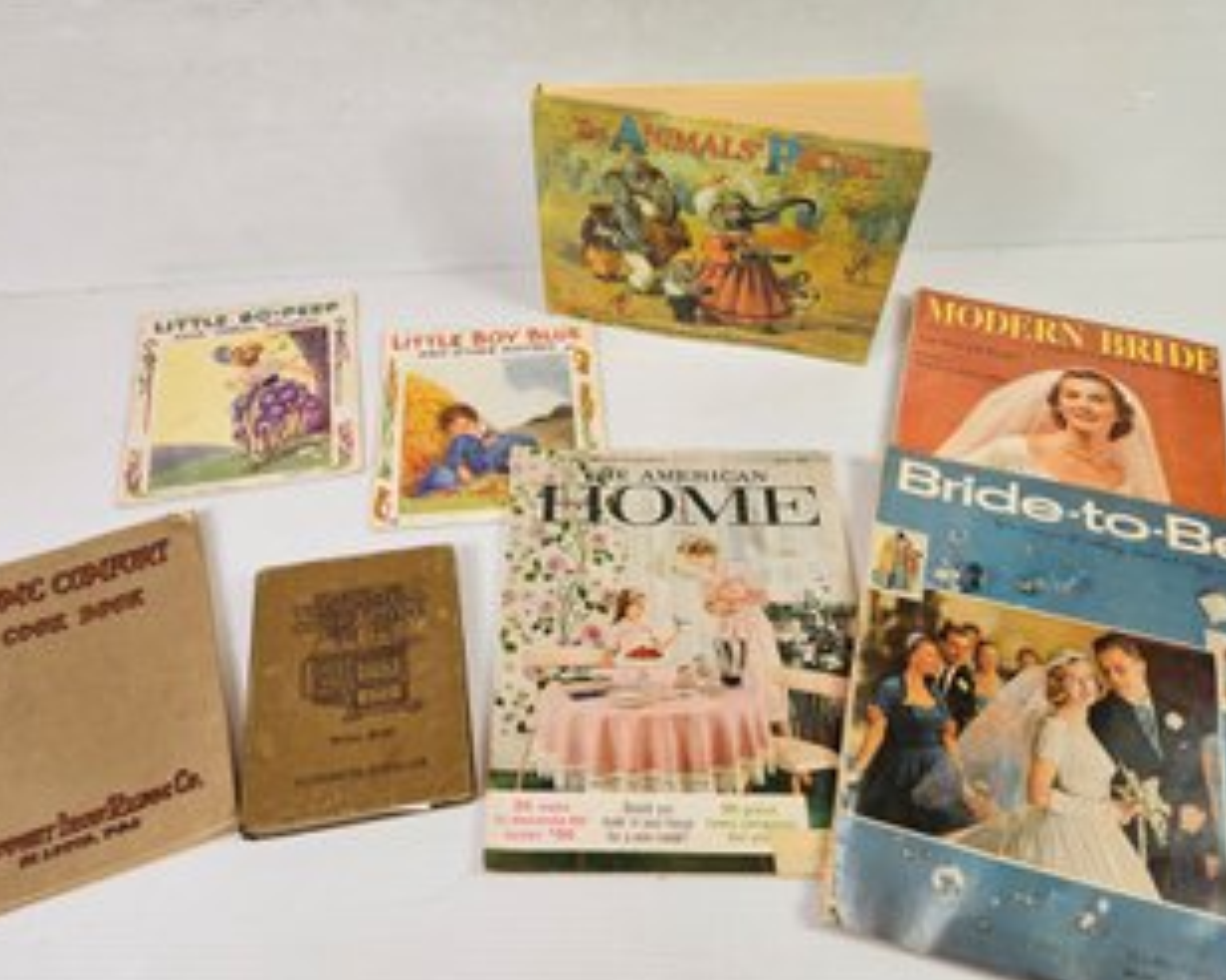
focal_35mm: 25
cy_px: 500
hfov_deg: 68.1
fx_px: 907
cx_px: 595
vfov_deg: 56.7
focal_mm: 5.4
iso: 100
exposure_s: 1/120
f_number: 1.8
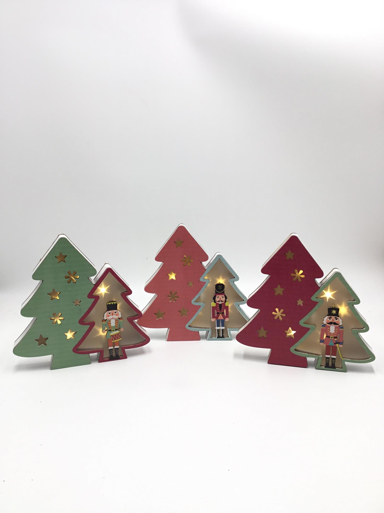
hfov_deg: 45.4
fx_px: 459
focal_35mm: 31
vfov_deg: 58.4
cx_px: 192
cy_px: 256
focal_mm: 3.3
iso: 25
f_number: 2.4
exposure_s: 1/120
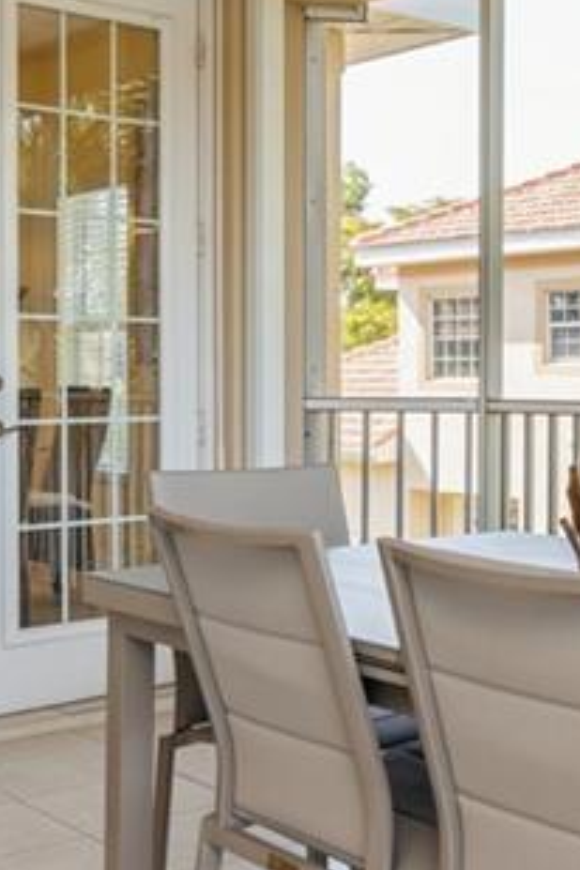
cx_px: 707
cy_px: 394
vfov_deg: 37.5
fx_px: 1281
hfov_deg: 23.2
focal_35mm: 53
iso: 200
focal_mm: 16
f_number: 8
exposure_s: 1/30
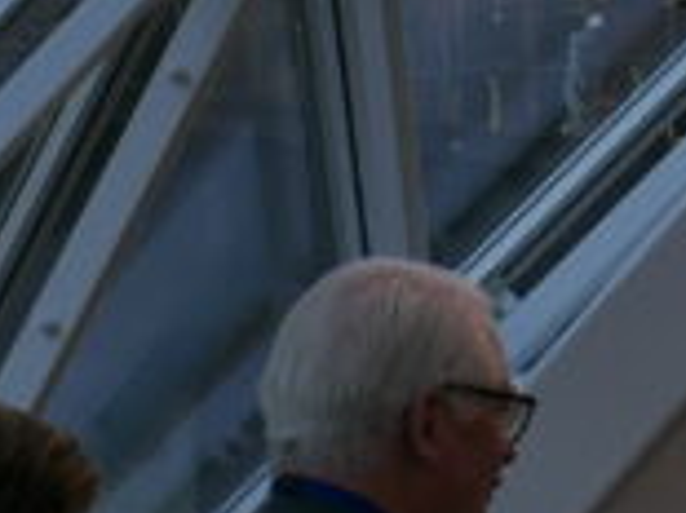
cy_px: -281
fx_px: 6277
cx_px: 1376
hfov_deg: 6.1
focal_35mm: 317
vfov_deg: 4.6
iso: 200
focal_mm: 31
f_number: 5.4
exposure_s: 1/80
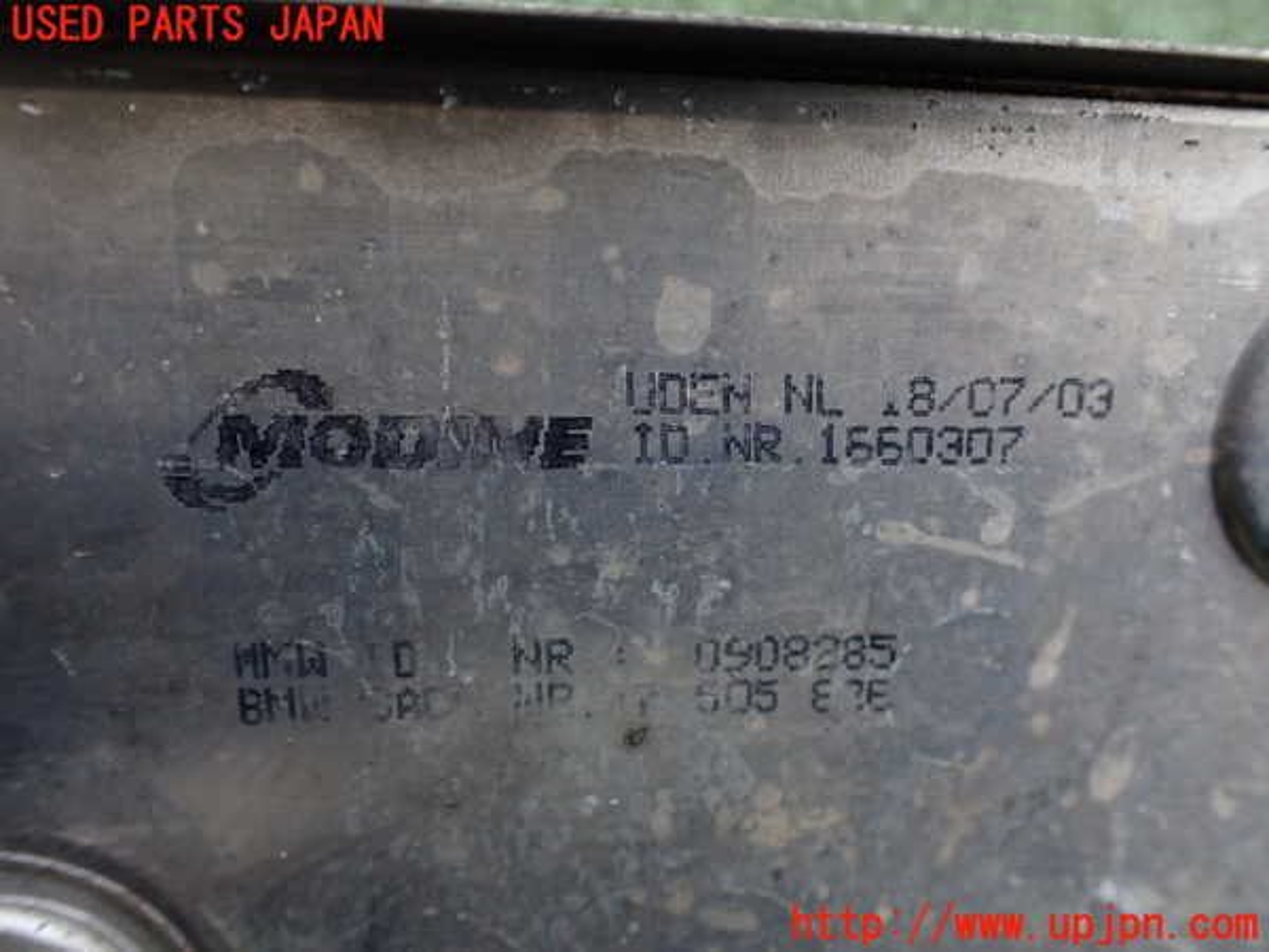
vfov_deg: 46.8
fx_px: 1100
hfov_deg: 60.0
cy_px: 476
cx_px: 634
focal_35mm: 30
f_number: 2.3
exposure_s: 1/125
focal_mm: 5.4
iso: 400
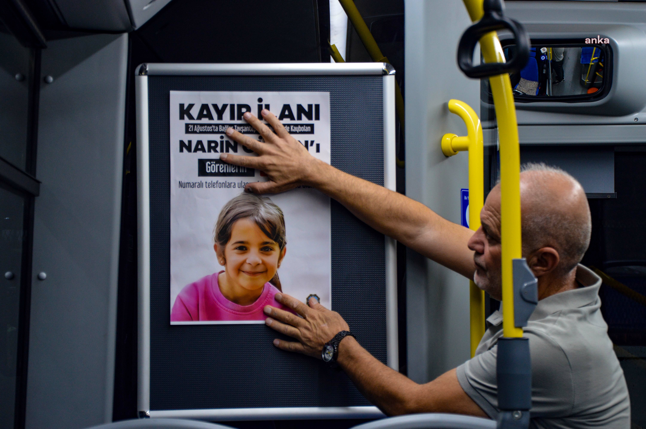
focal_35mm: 68
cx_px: 323
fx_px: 1210
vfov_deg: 20.1
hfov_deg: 29.9
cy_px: 214
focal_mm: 45
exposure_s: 1/15
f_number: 4.8
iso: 640
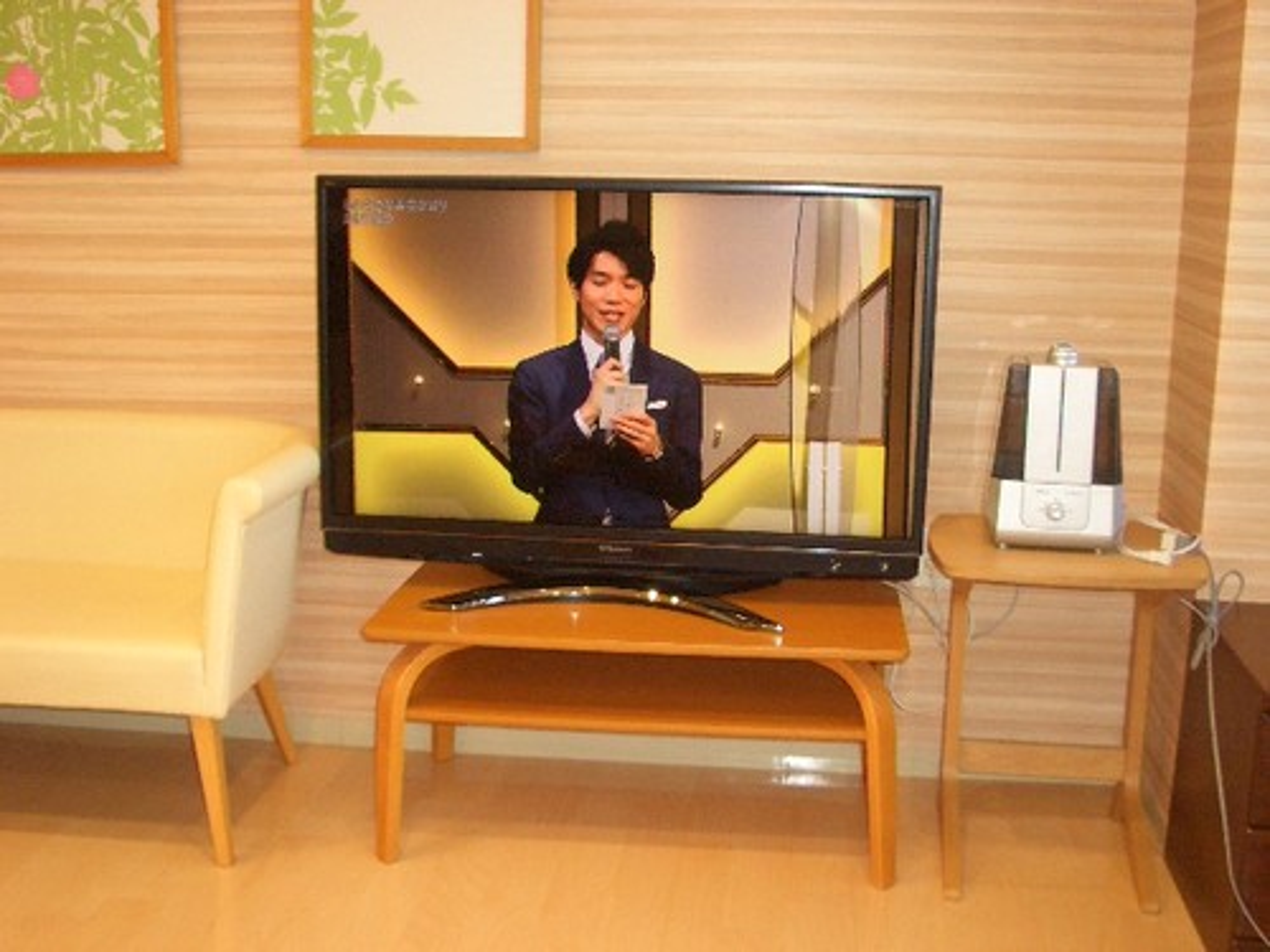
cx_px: 635
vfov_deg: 35.1
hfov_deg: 45.8
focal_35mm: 41
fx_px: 1504
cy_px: 476
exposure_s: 1/60
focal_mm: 6.8
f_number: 2.8
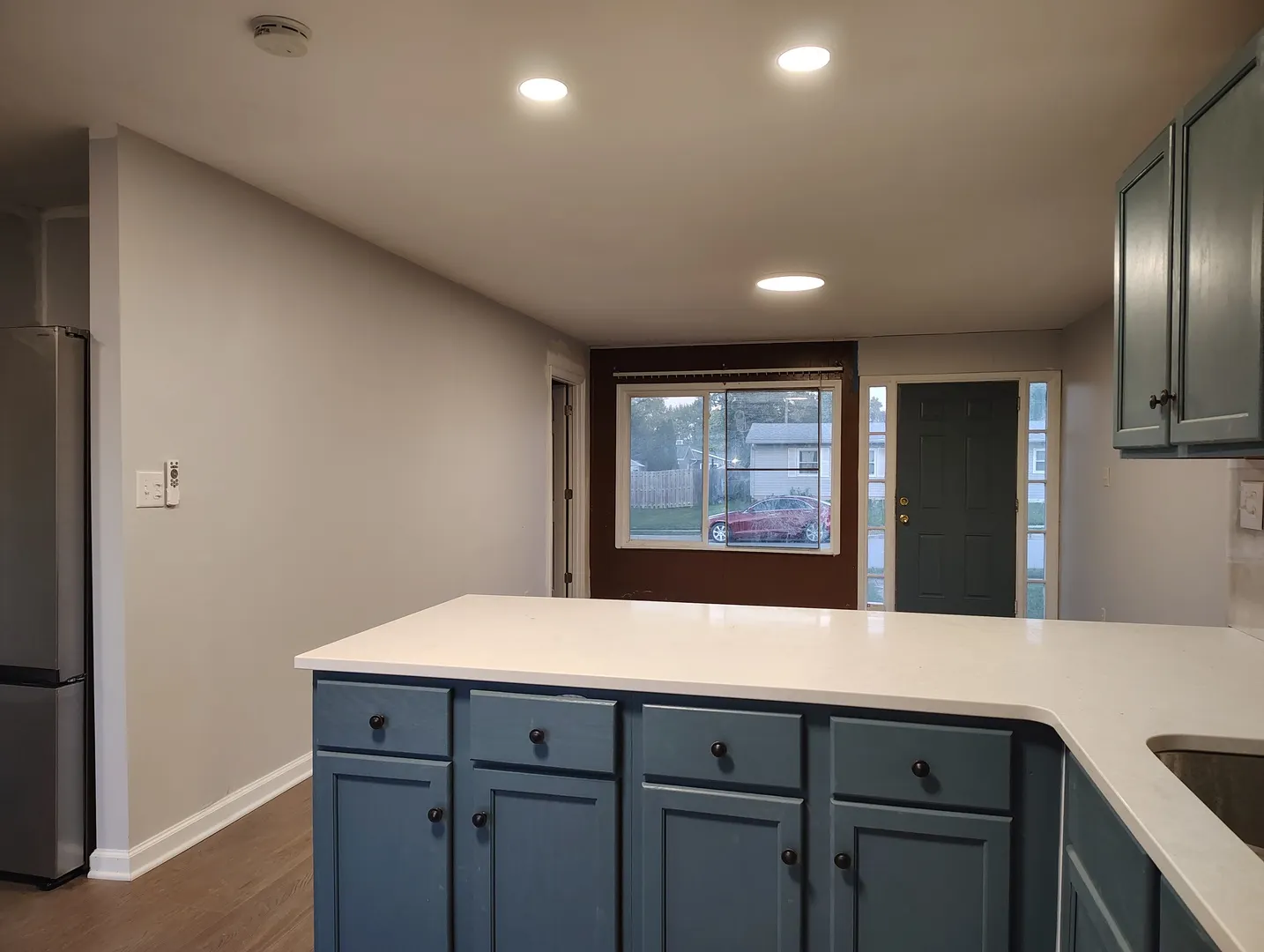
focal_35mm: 24
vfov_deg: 56.9
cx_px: 632
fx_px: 878
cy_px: 476
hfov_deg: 71.5
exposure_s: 1/60
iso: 819
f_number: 1.8
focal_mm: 5.56
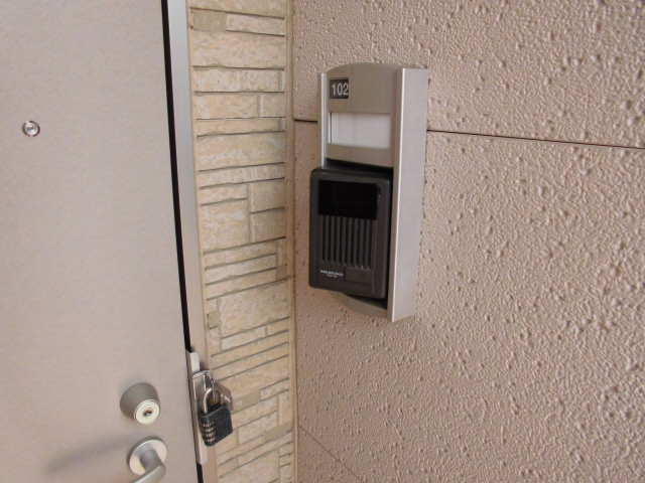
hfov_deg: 67.3
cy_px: 242
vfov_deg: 53.1
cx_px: 322
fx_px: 484
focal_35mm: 26
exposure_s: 1/100
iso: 100
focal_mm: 4.6
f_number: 3.5
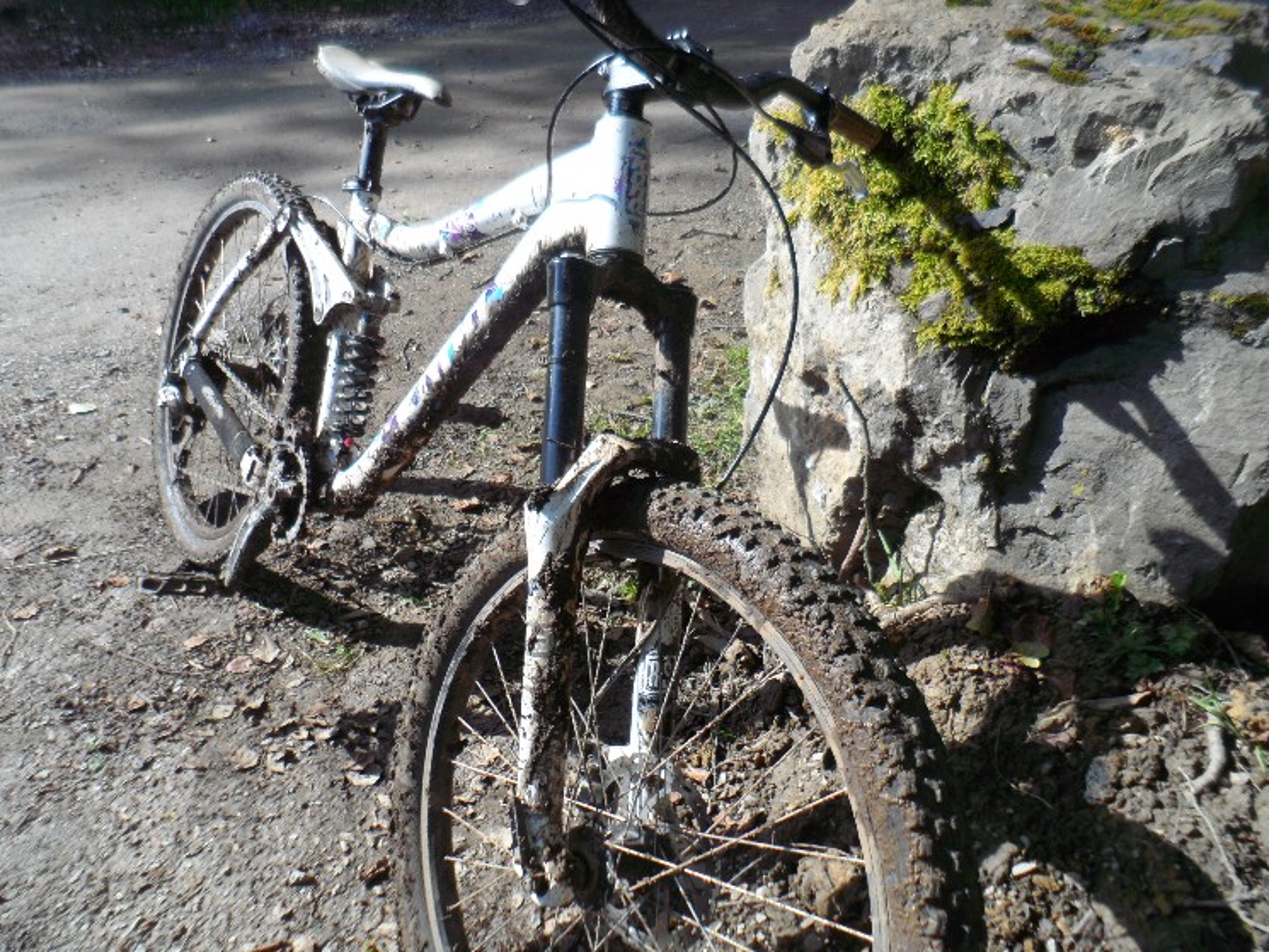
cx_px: 634
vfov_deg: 53.1
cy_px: 476
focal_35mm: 26
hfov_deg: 67.3
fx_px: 953
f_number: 3.3
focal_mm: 4.9
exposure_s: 1/350
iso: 80
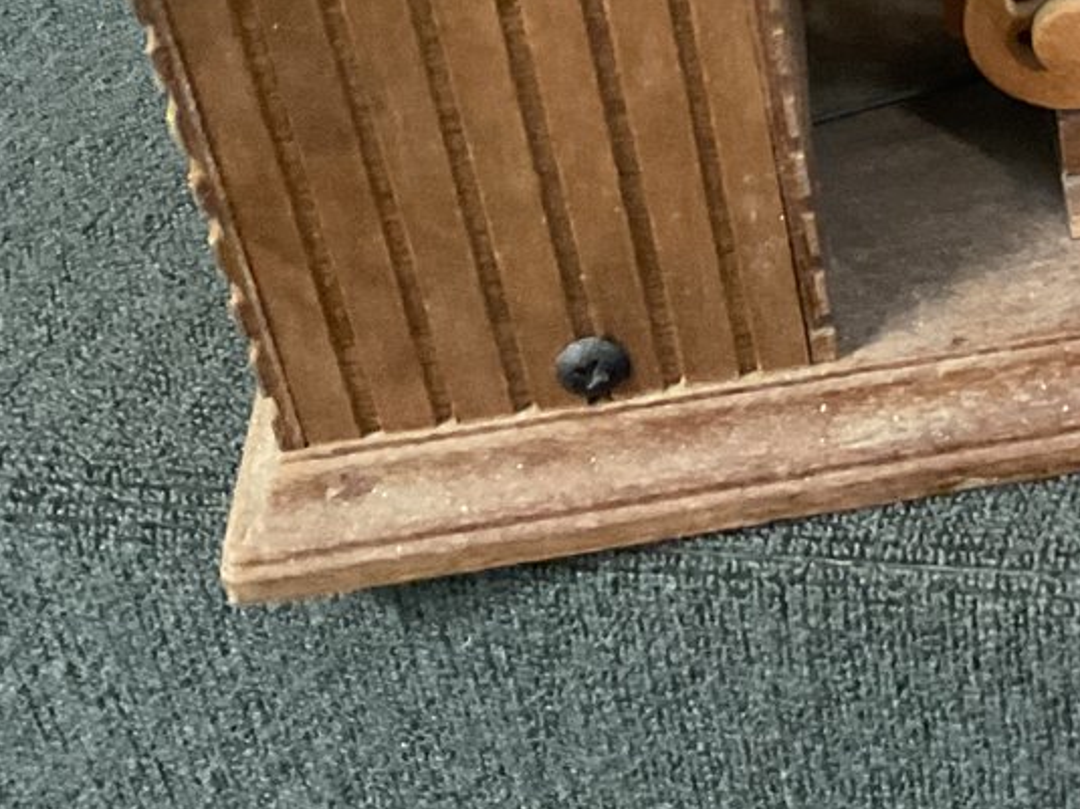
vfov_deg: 17.2
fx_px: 2558
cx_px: 1301
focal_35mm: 82
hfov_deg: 22.0
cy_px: -134
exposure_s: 1/30
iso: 400
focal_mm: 3
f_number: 1.8
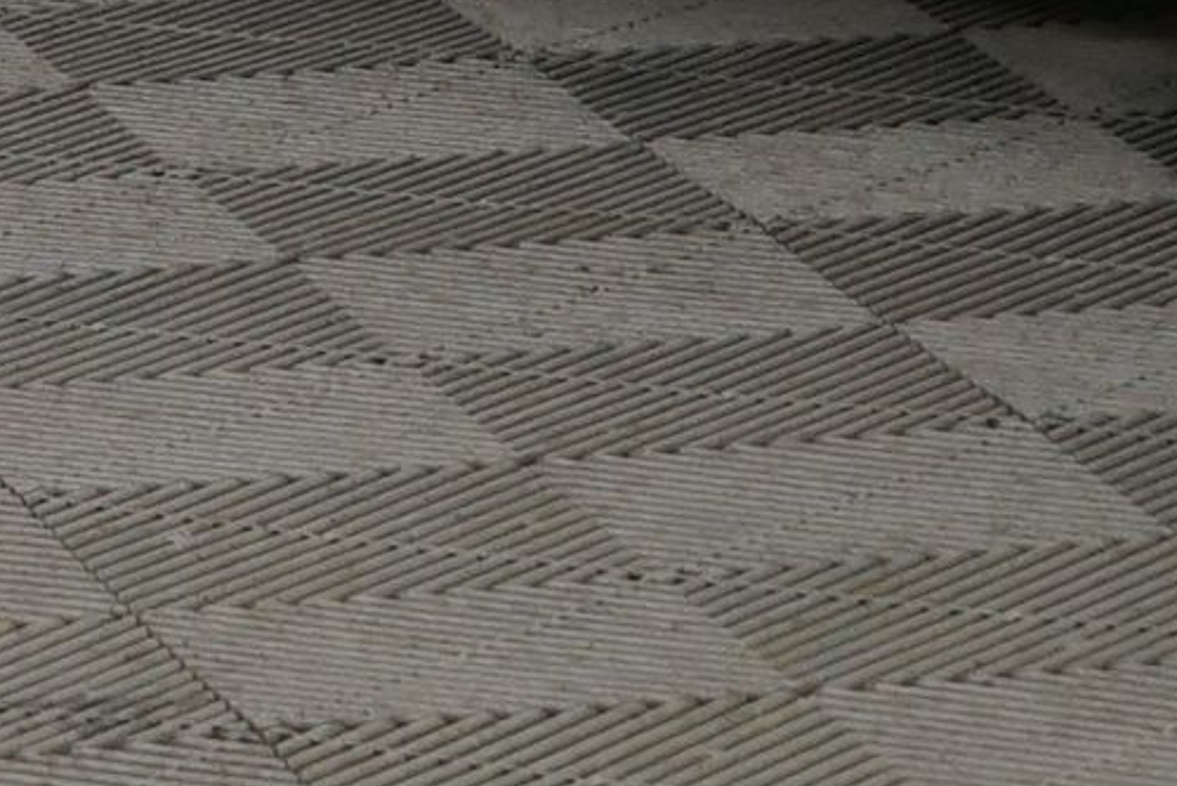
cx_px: 1835
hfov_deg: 5.1
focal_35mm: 402
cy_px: -1961
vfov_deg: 3.3
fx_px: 13146
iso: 1000
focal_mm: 51
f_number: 5.6
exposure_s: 1/20
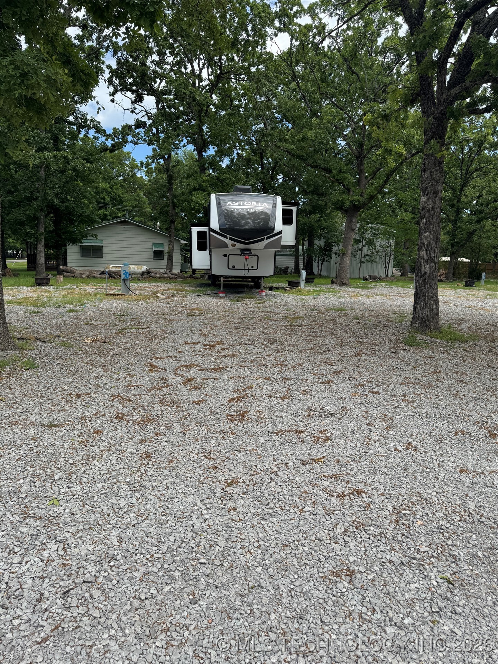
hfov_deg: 56.8
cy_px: 332
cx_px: 249
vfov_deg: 71.6
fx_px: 460
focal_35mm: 24
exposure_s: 1/2710
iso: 80
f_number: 1.78
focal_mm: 6.76
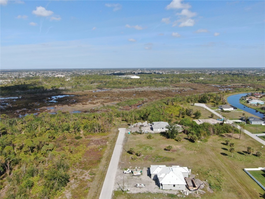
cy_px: 100
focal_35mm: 24
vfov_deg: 56.8
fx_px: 184
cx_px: 132
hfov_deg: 71.6
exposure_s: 1/1250
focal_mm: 4.39
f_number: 2.8
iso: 100
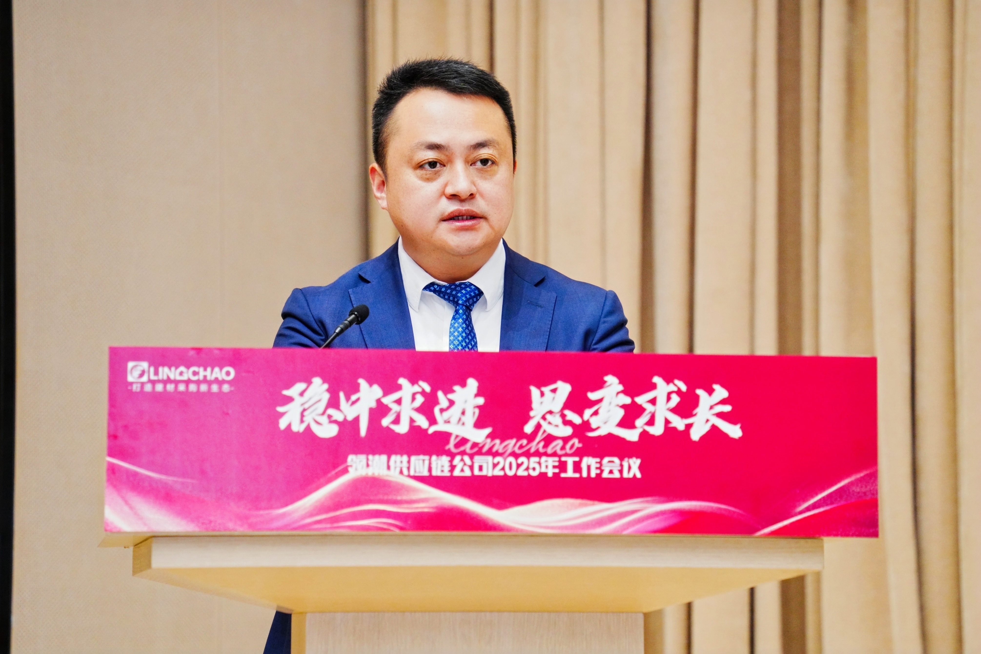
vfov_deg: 8.1
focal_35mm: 169
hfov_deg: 12.2
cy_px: 327
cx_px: 490
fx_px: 4605
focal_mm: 169
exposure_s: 1/125
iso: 2500
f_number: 5.6
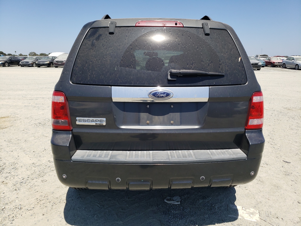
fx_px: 226
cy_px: 113
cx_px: 150
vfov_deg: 53.1
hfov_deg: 67.3
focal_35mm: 26
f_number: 1.5
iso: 50
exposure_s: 1/3333
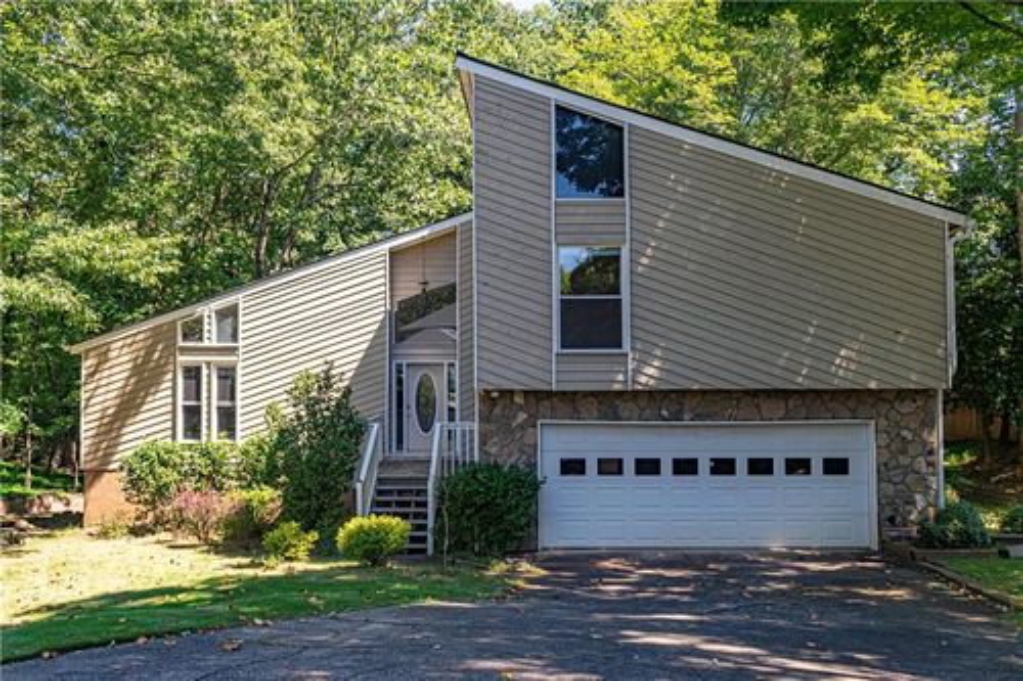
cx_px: 512
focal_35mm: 34
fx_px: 980
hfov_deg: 55.1
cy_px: 340
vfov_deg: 38.3
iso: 200
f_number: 8
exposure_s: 1/100
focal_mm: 23
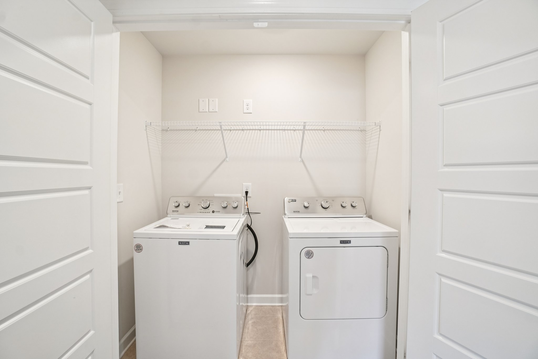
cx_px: 269
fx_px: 224
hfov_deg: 100.4
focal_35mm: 15
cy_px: 180
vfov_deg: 77.3
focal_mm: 10
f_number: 8
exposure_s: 1/15
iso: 400
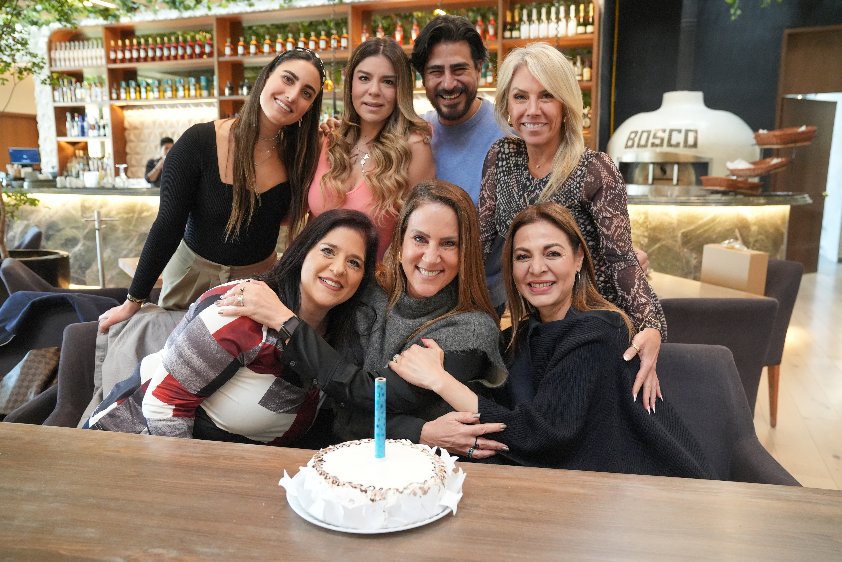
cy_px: 281
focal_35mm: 30
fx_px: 702
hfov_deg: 61.9
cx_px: 421
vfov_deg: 43.6
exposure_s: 1/125
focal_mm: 30
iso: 6400
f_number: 4
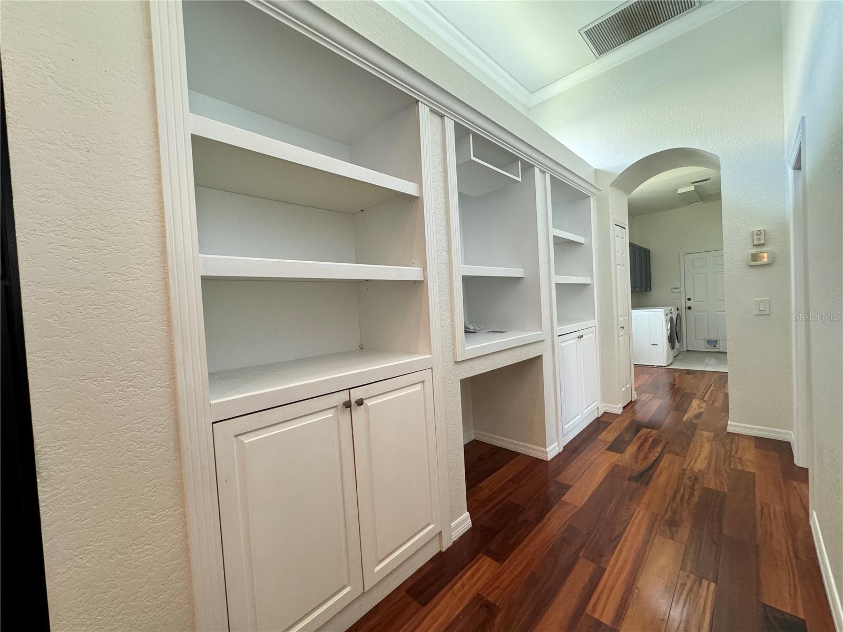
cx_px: 422
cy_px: 316
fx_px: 341
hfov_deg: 102.1
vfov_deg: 85.7
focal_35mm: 14
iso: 250
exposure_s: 1/120
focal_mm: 2.22
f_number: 2.2
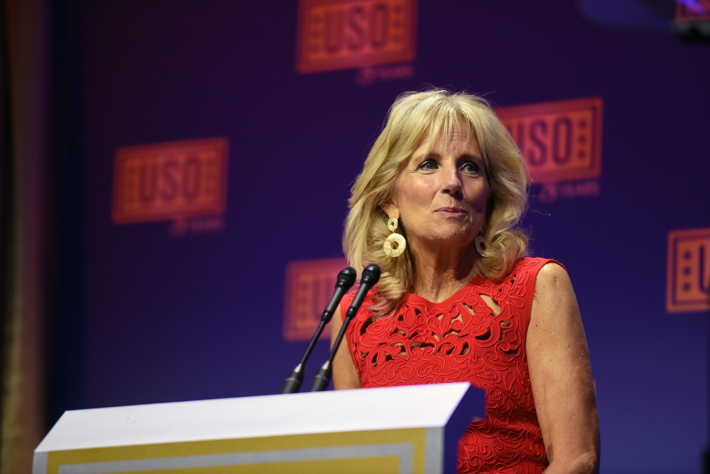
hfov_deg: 10.3
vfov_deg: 6.9
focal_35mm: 200
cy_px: 237
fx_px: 3945
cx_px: 355
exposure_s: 1/125
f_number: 2.8
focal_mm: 200
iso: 800
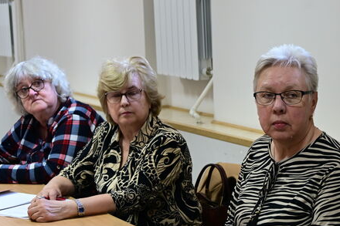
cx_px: 293
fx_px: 859
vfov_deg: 15.0
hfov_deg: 22.0
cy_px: 162
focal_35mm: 91
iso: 2200
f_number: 5.6
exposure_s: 1/50
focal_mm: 50
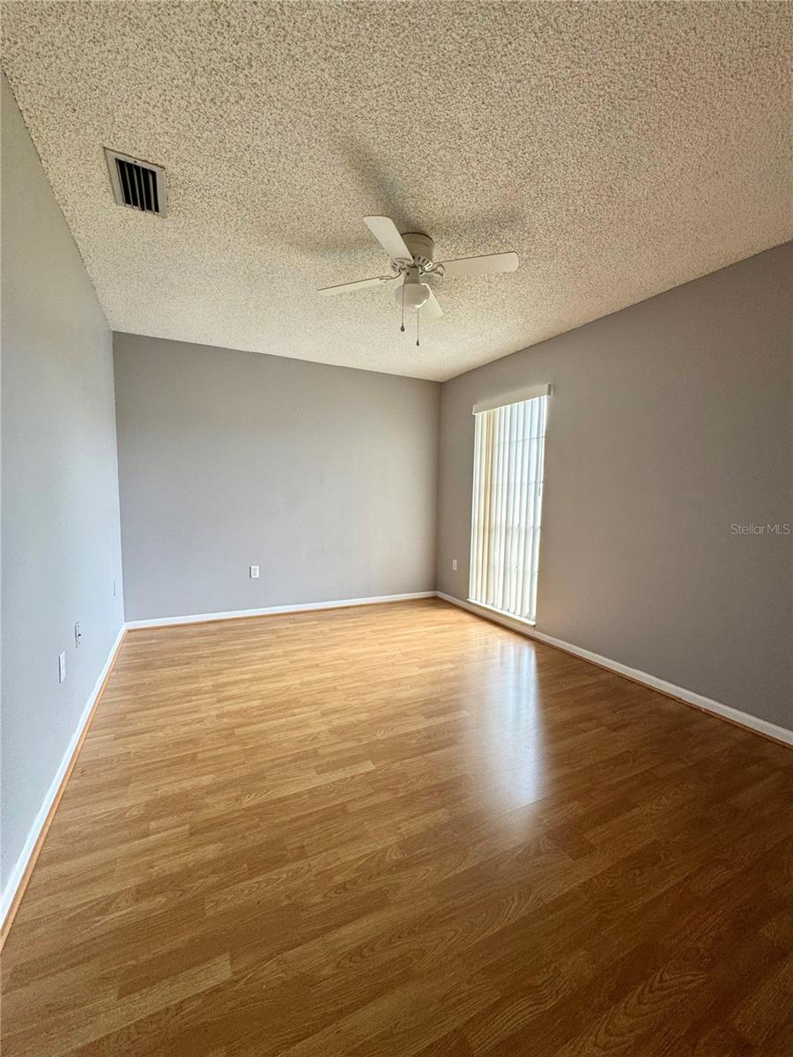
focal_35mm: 14
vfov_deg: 102.1
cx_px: 396
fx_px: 428
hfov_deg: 85.7
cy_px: 528
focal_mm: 2.22
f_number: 2.2
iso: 125
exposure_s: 1/120
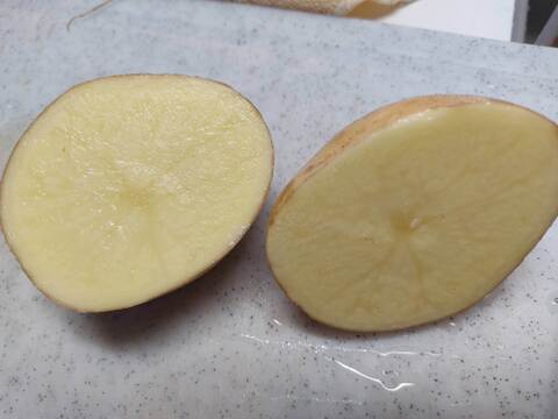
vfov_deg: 53.1
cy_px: 210
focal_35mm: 26
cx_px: 279
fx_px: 419
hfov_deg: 67.3
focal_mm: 4.74
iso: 182
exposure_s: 1/33
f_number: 1.79
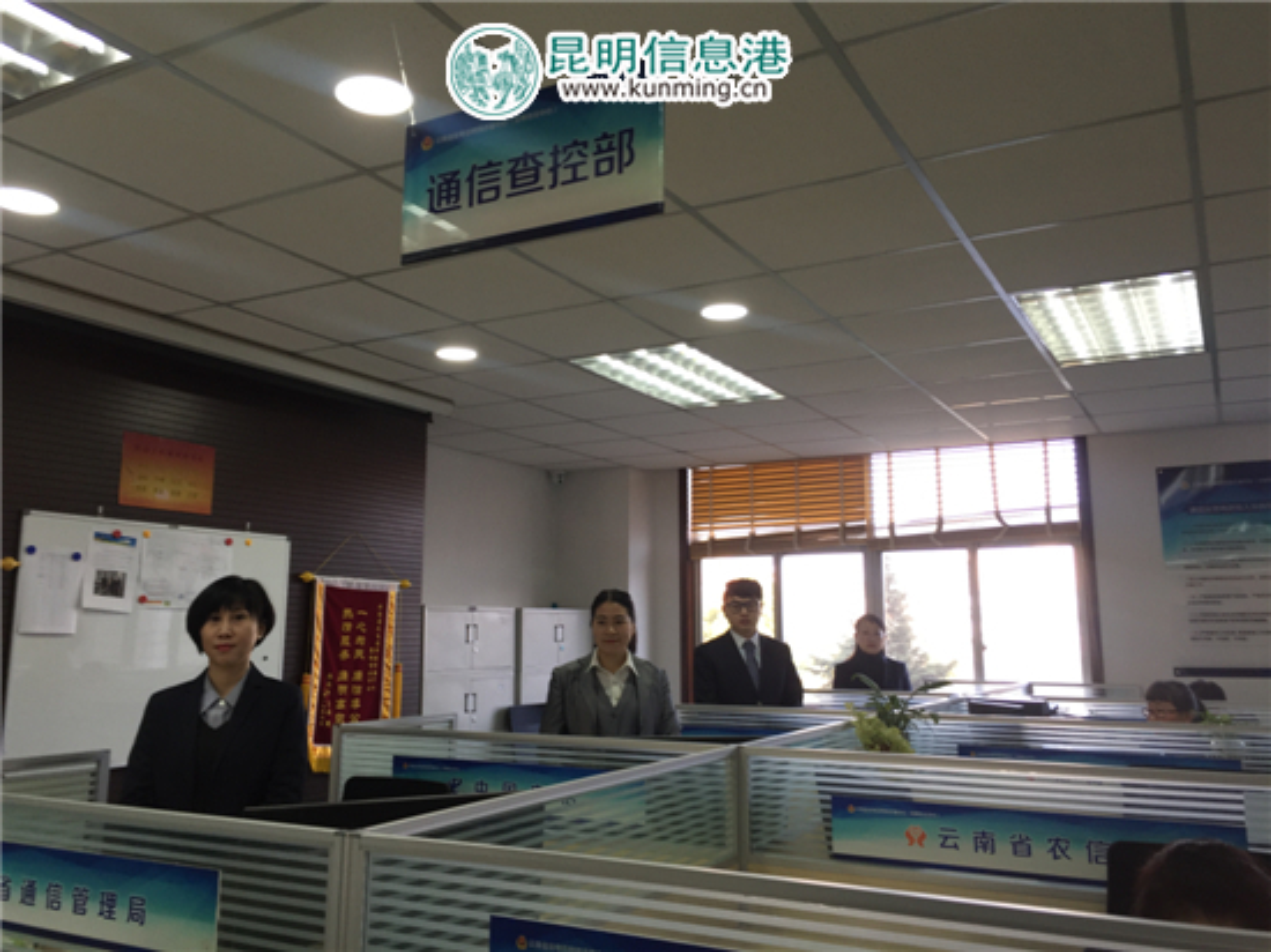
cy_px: 476
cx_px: 636
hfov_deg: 61.7
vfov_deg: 48.2
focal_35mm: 29
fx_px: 1064
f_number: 2.2
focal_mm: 4.15
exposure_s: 1/50
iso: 40
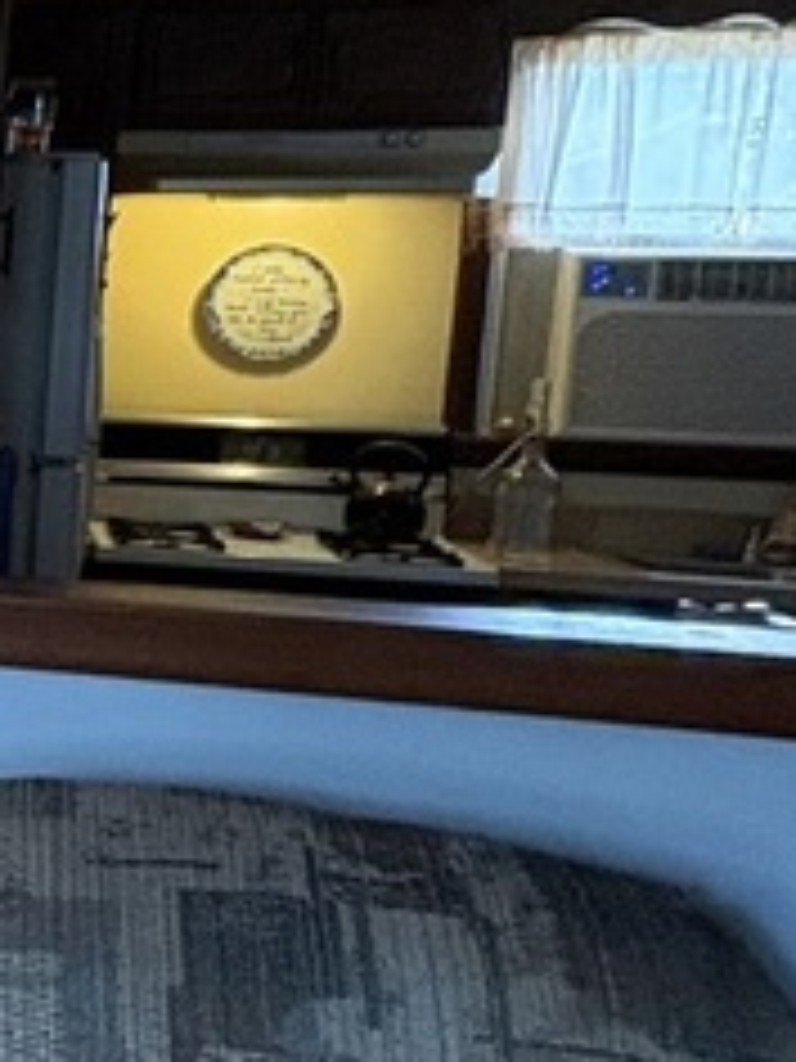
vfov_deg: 30.3
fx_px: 1962
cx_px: -922
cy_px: 504
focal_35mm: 64
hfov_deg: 16.0
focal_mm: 2.22
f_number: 2.2
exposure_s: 1/60
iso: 250
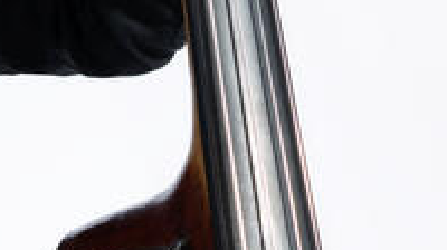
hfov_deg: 4.0
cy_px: 246
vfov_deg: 2.3
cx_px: -105
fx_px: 6334
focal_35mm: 535
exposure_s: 1/160
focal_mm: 85
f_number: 5
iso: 125
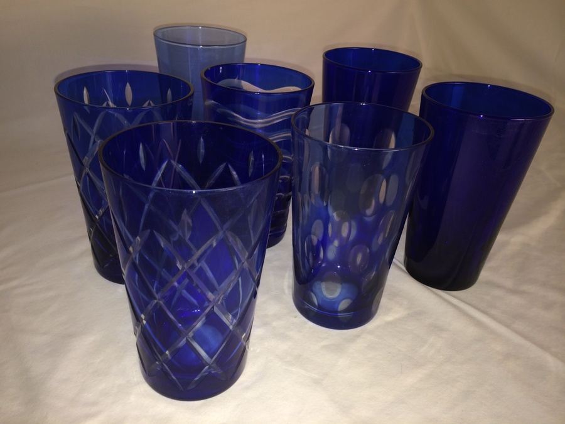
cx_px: 282
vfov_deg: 46.8
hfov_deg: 60.0
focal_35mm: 30
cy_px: 212
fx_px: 490
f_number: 2.2
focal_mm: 4.12
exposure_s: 1/46
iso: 32
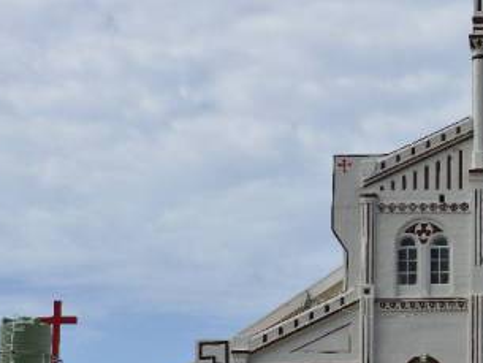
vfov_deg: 12.2
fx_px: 1689
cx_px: 532
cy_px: 269
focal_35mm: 121
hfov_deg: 15.8
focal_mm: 48
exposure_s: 1/500
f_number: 11
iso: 250
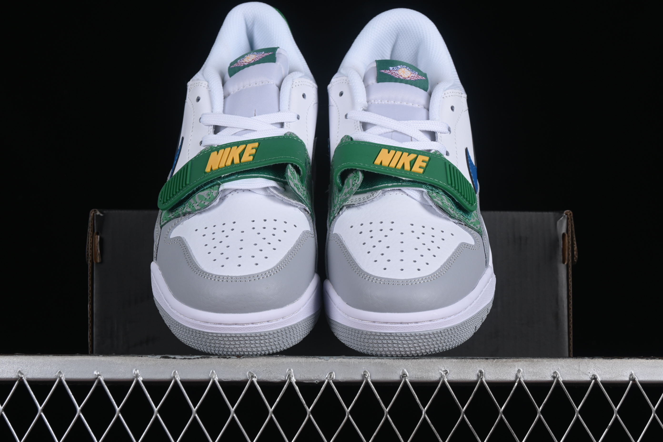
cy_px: 221
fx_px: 1381
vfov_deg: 18.2
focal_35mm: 75
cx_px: 332
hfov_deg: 27.0
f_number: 8
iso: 160
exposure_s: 1/80
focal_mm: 50
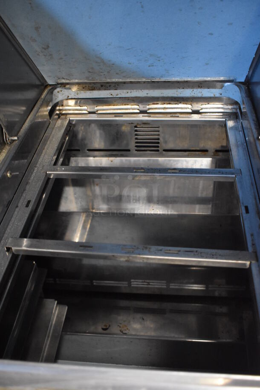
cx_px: 130
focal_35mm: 36
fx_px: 389
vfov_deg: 53.1
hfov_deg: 36.9
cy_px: 195
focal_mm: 24
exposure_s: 1/125
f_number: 4
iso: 4500
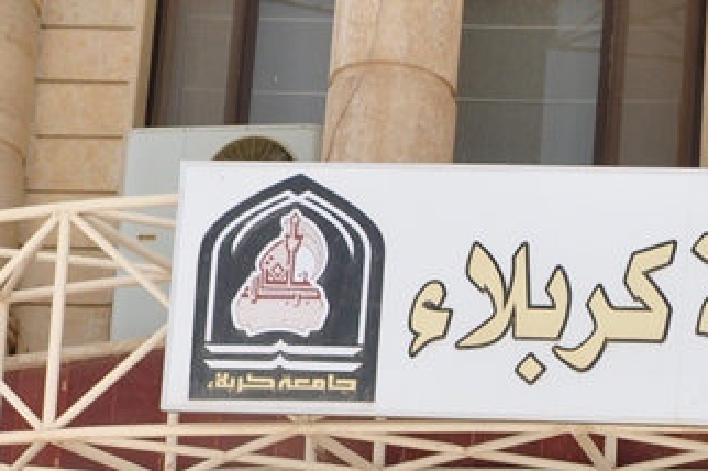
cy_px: 799
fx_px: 2593
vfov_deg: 9.9
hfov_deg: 15.3
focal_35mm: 132
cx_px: 671
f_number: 10
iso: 200
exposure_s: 1/320
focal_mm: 22
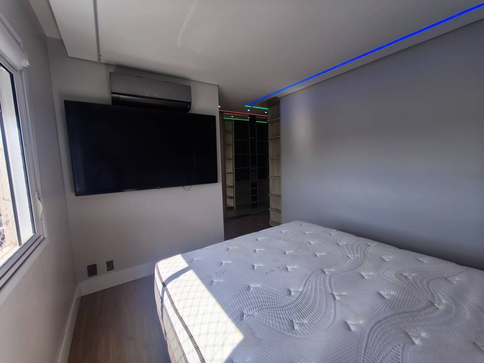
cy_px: 182
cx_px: 242
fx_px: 210
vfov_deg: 81.7
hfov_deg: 98.2
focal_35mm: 15
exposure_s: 1/120
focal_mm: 1.91
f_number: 2.2
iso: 50
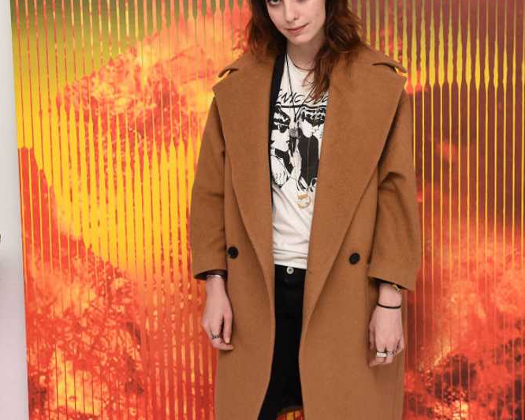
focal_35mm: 60
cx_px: 282
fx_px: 932
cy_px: 133
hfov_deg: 31.5
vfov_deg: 25.2
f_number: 6.3
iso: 2000
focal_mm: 38
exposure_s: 1/125
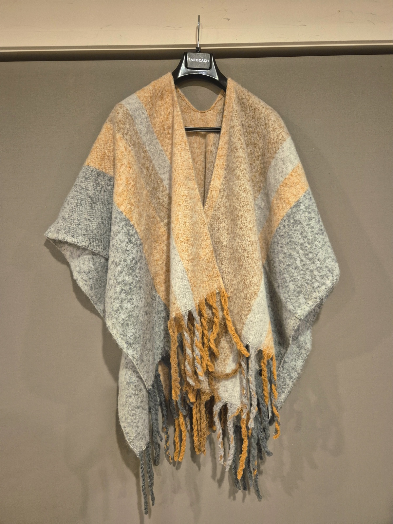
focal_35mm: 23
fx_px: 348
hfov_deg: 58.9
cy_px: 262
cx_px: 196
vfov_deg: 73.9
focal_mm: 5.4
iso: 800
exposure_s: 1/100
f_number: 1.8
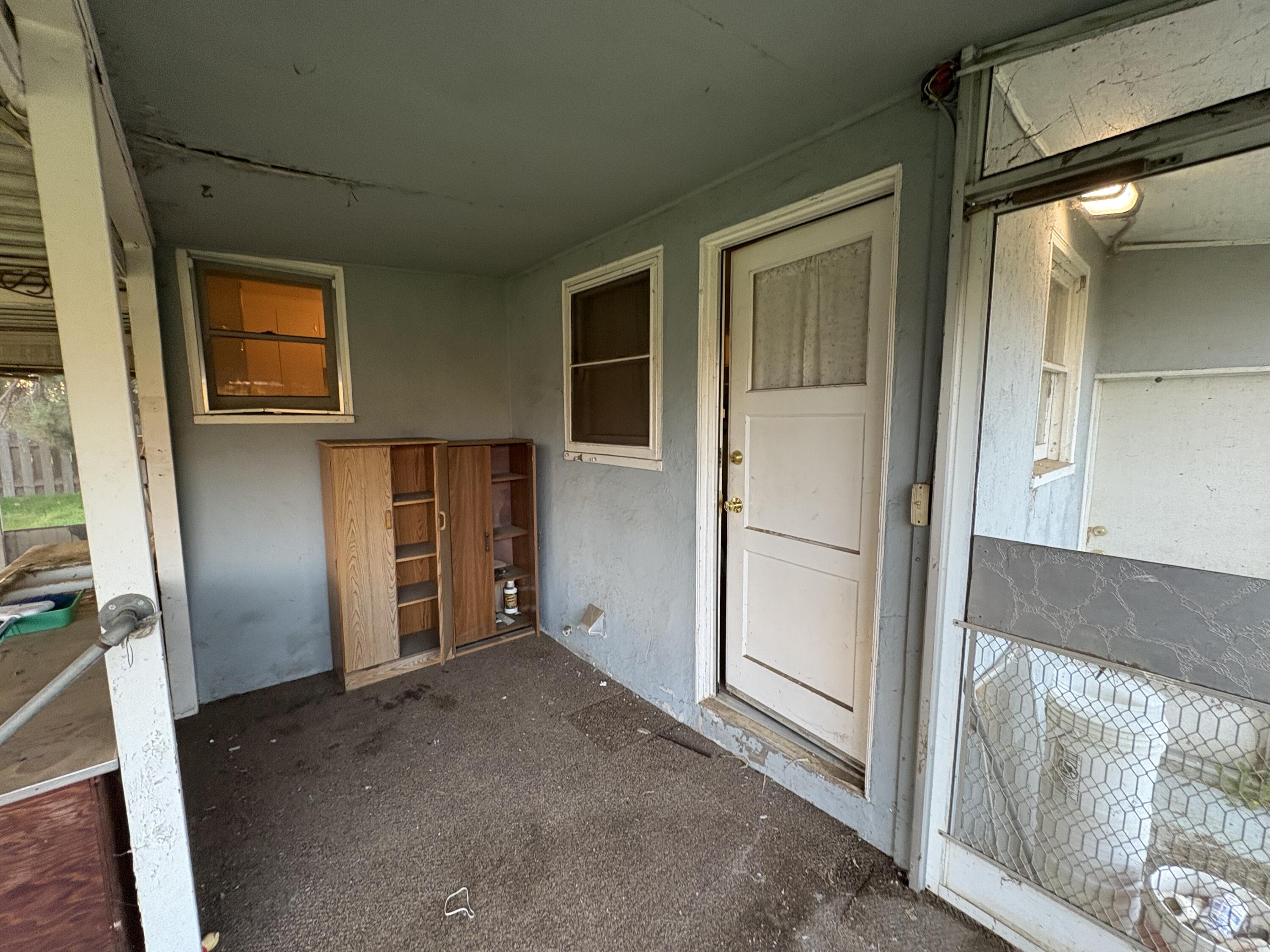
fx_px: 514
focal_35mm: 14
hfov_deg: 102.1
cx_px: 635
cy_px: 476
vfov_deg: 85.7
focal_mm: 2.22
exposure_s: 1/68
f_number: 2.2
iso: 200
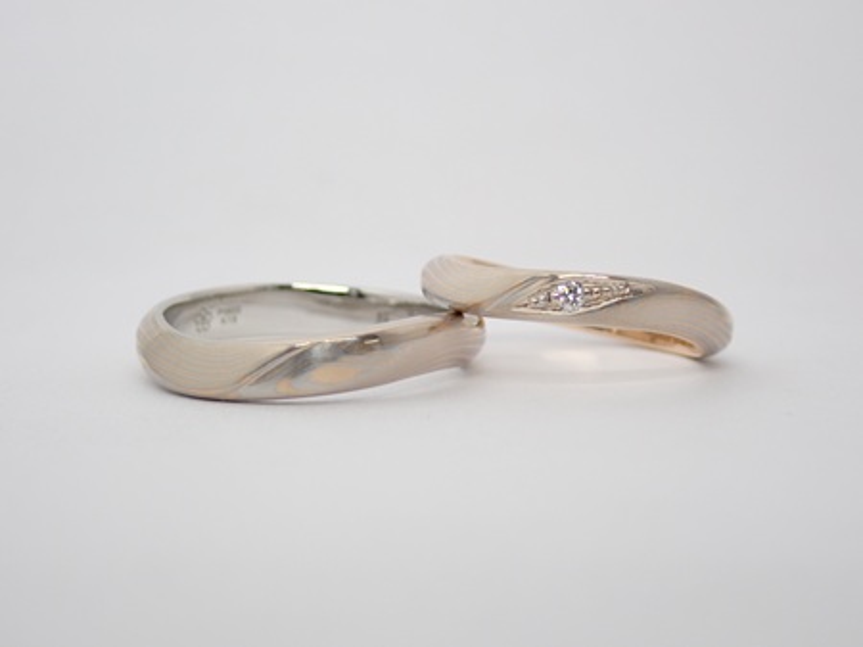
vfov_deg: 19.1
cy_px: 324
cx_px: 432
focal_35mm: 77
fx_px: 1919
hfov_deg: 25.3
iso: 200
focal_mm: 13.65
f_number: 4.1
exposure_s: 1/125
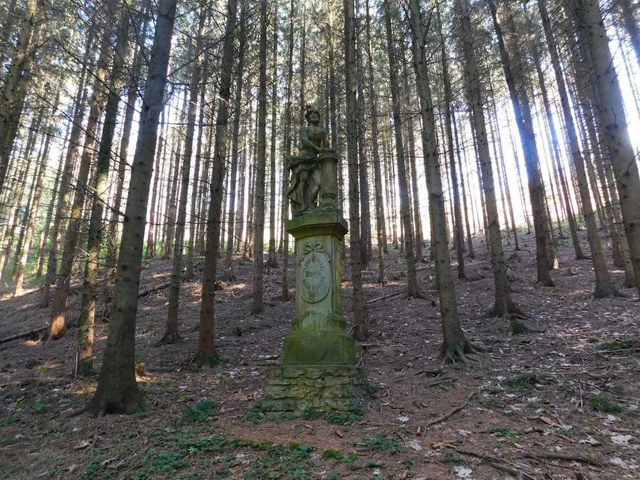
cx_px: 320
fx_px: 425
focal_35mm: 23
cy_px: 240
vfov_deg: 58.9
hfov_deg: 73.9
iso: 280
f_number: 3
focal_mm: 4
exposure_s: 1/30
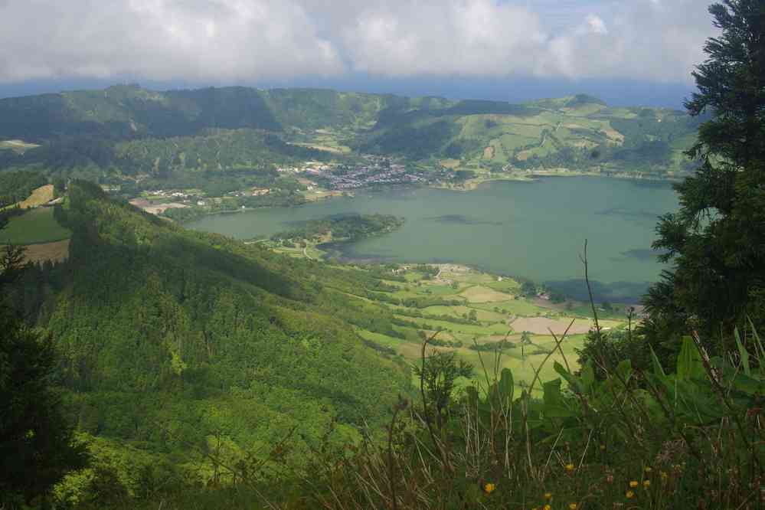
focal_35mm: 39
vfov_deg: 34.2
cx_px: 382
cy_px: 255
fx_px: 829
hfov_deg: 49.6
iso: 200
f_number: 11
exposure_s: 1/80
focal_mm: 26
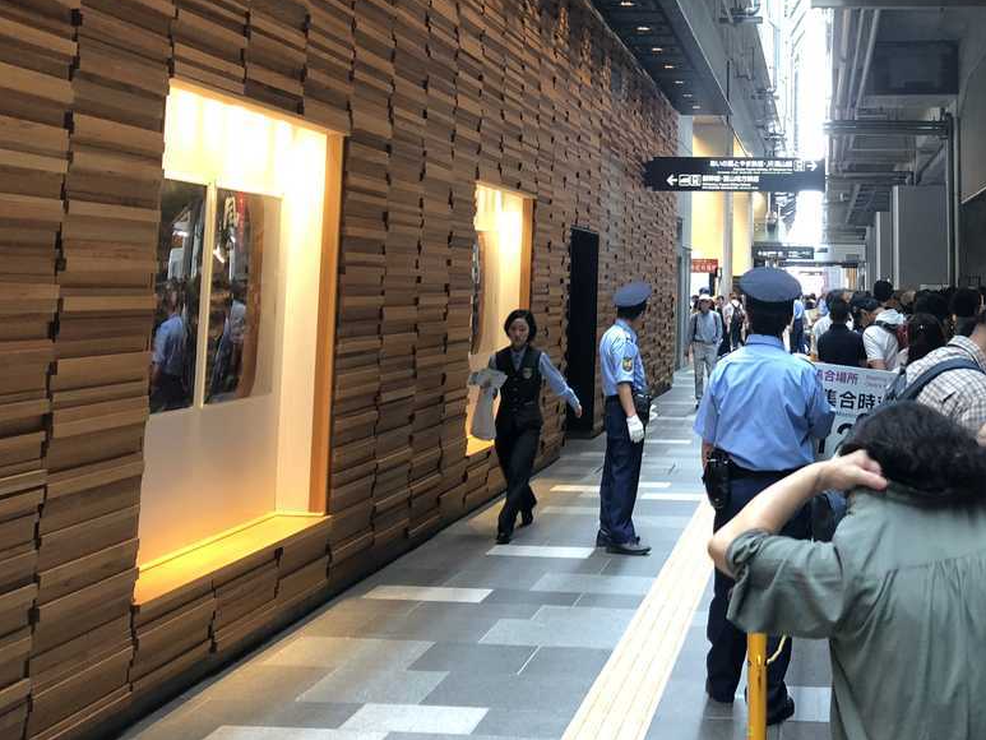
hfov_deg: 41.0
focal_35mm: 45
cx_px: 723
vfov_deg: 31.5
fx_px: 1282
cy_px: 174
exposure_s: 1/17
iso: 40
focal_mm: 3.99
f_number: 1.8
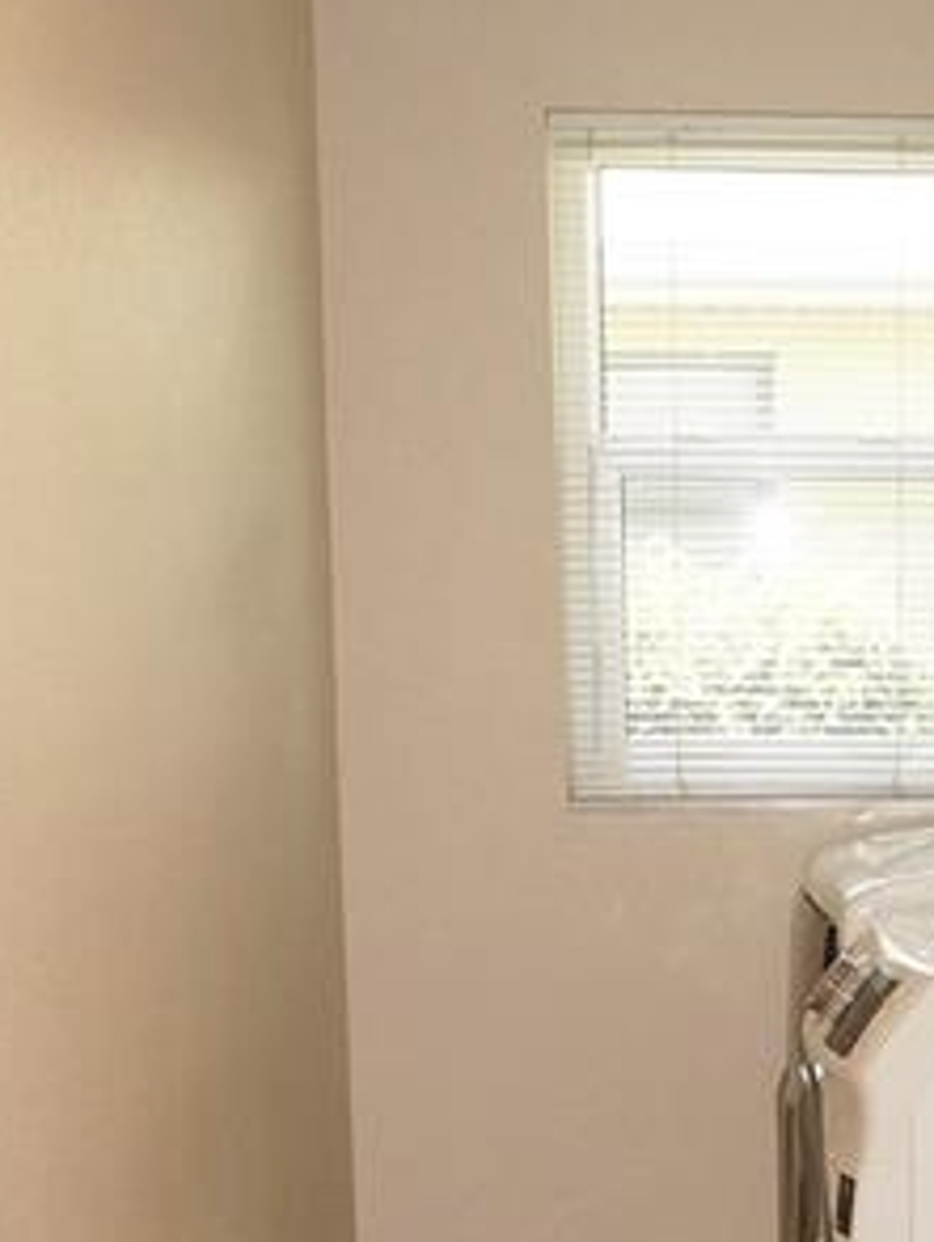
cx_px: 1088
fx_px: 3377
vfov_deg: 19.9
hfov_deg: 15.2
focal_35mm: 94
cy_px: 1386
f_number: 4
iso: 500
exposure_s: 1/160
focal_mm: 16
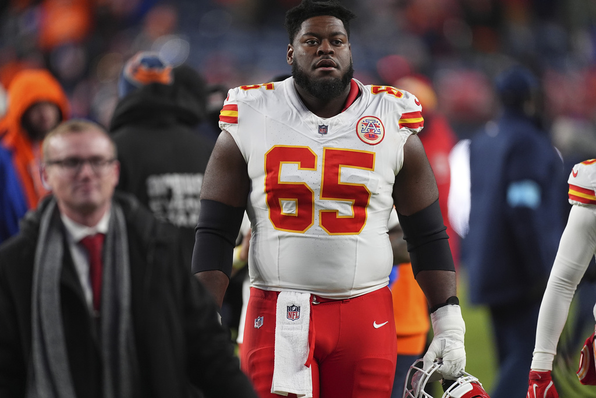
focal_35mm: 600
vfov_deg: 2.3
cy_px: 199
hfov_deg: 3.4
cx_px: 298
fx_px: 9934
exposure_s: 1/1600
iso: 3200
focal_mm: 600
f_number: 4
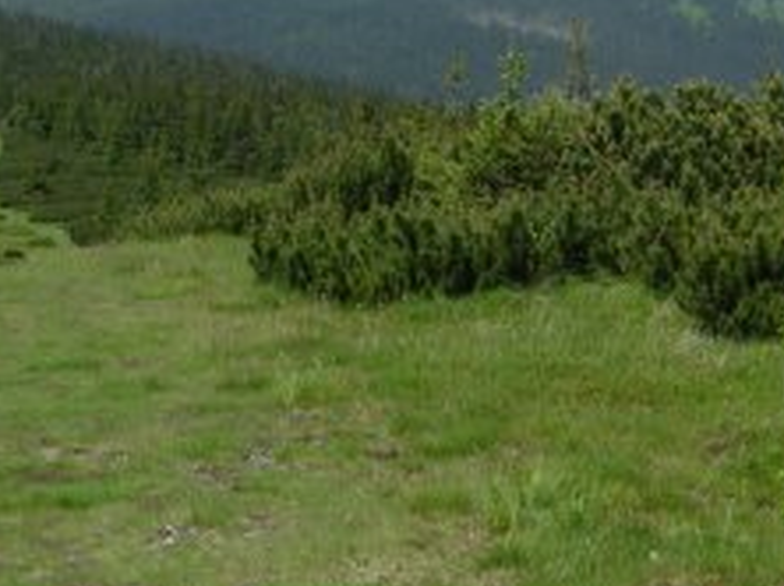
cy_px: 74
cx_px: 441
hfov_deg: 18.9
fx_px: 2353
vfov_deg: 14.1
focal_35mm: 104
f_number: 6.8
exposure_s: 1/343
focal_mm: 7.5
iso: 100
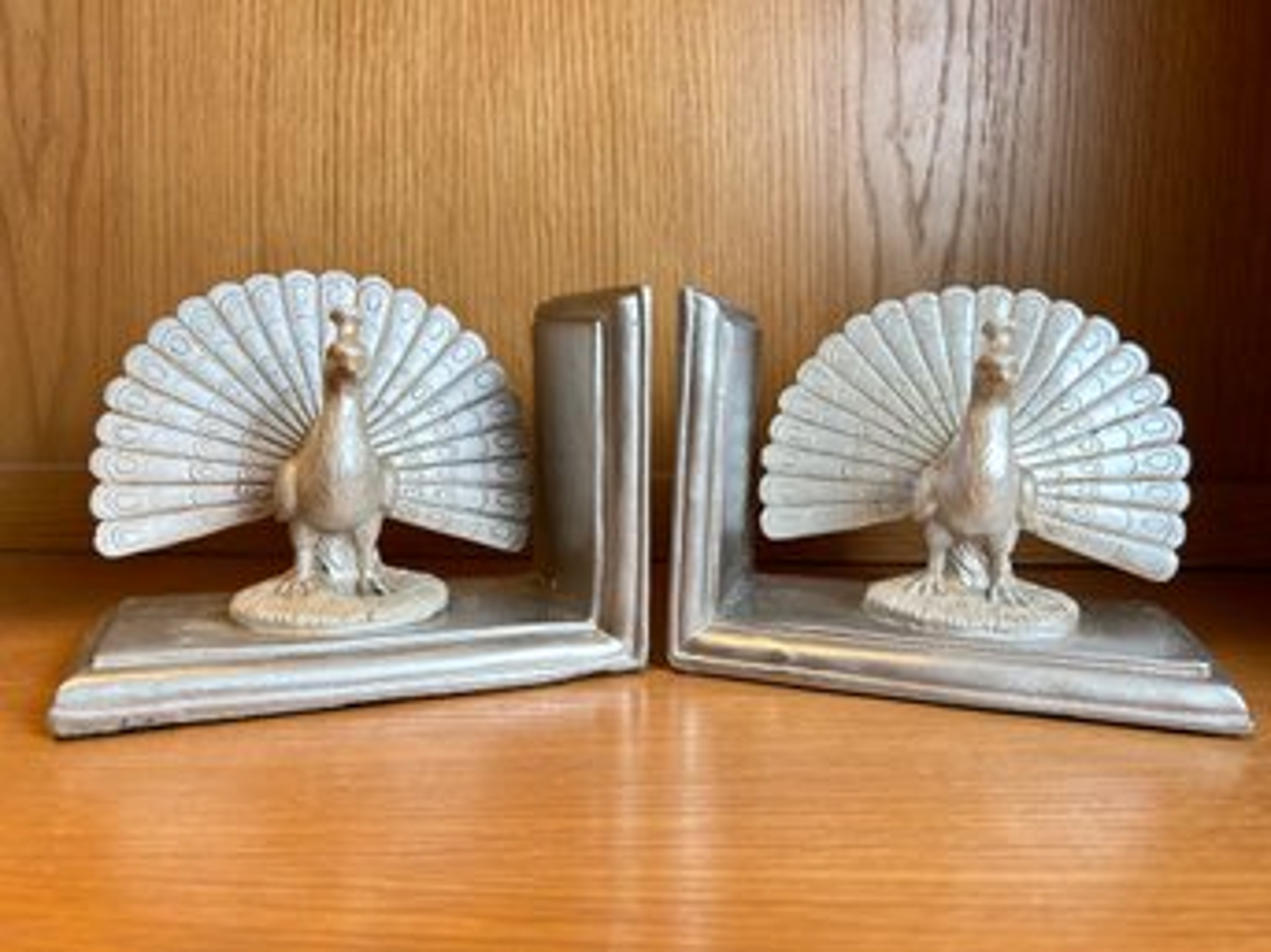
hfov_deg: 67.3
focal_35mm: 26
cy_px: 476
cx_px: 636
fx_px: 954
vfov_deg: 53.0
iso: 80
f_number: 1.5
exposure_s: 1/120
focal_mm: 5.7
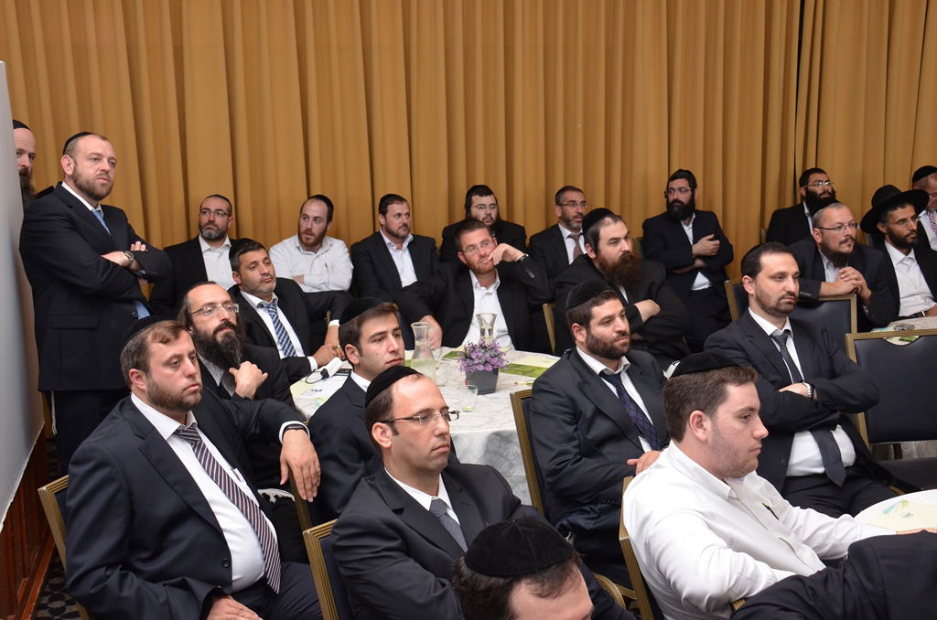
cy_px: 310
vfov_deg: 27.9
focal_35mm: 48
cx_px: 468
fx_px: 1247
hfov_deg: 41.2
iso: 800
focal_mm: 32
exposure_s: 1/160
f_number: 8
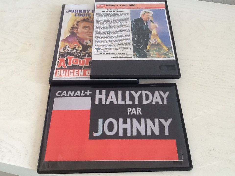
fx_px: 299
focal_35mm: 44
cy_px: 88
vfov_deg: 32.9
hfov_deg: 42.9
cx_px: 118
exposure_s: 1/30
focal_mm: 2.03
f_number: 2.4
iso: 40
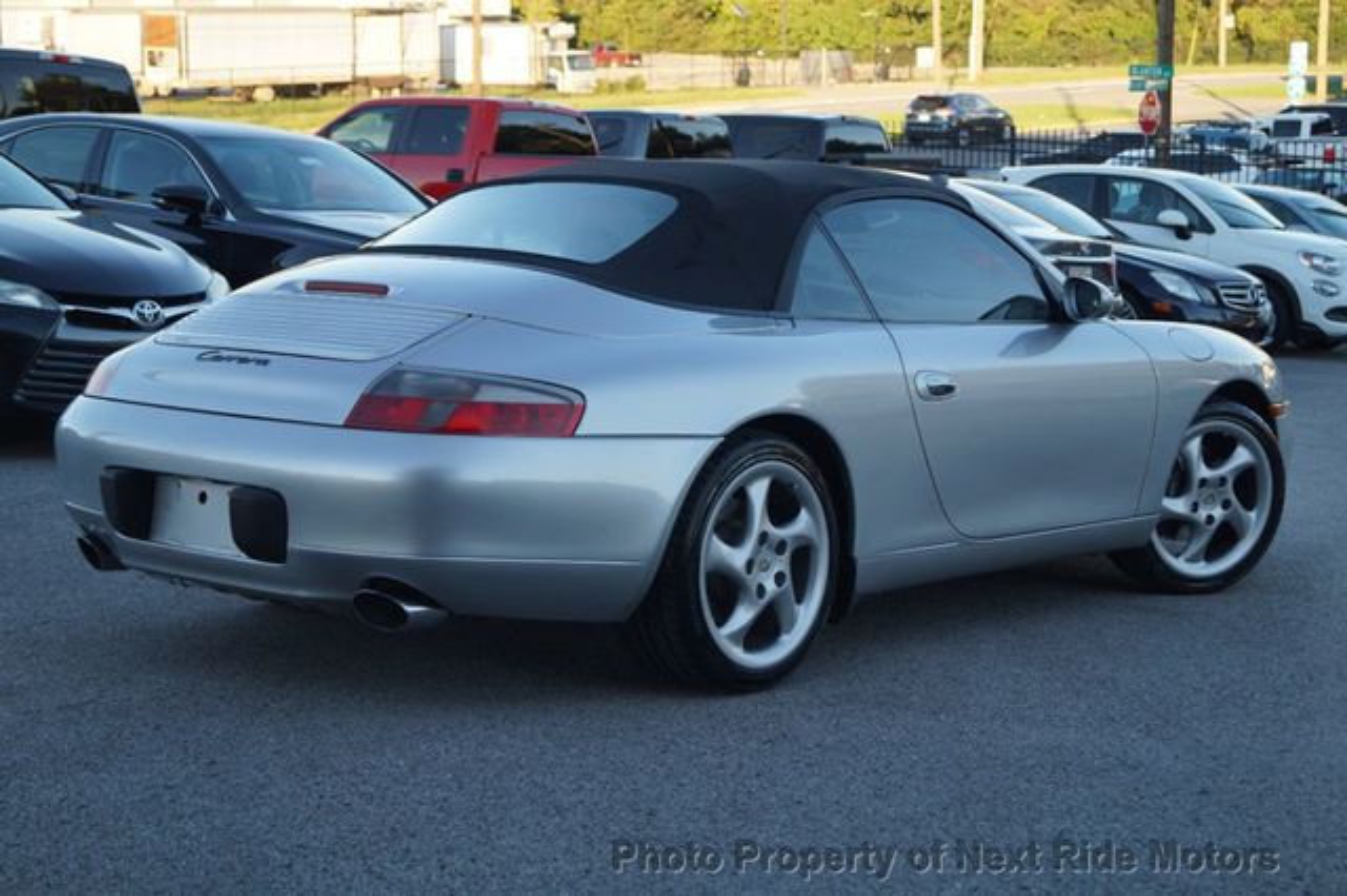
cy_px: 448
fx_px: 2244
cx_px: 674
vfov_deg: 22.6
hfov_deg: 33.4
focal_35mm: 60
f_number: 5.6
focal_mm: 40
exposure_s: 1/125
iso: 100
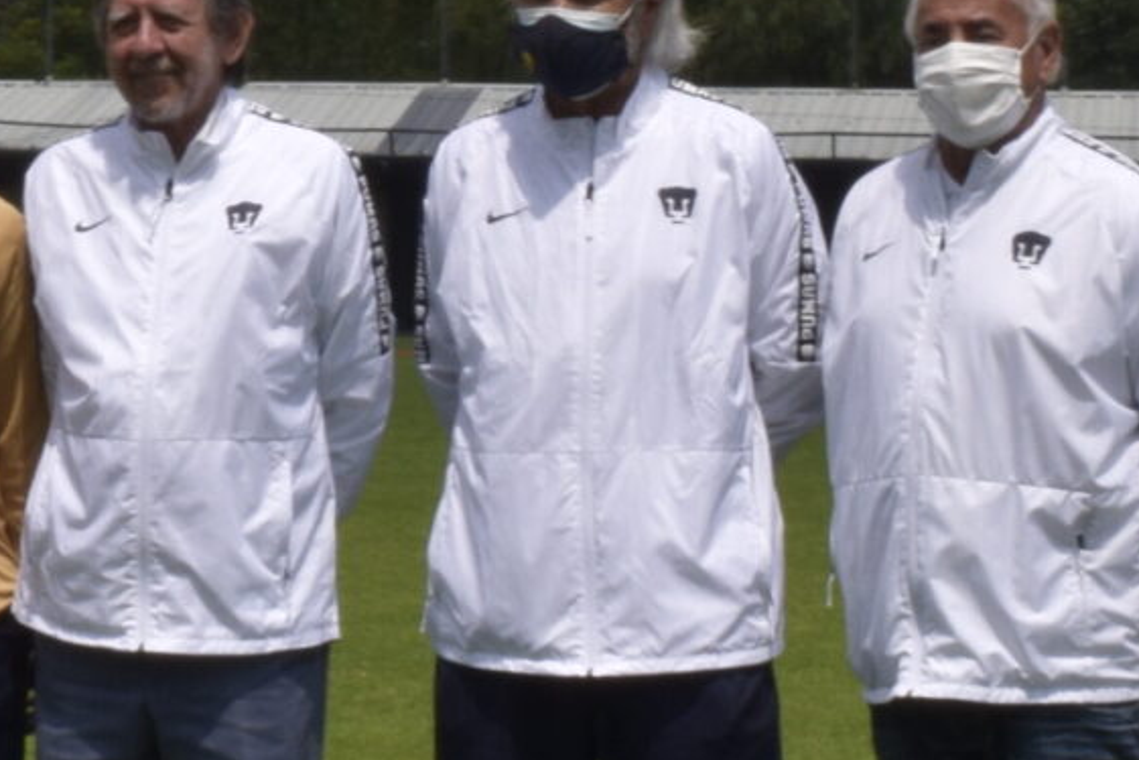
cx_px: -772
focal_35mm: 113
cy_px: 53
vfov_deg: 12.0
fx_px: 3575
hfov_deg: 15.9
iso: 200
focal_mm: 22
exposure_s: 1/160
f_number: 25
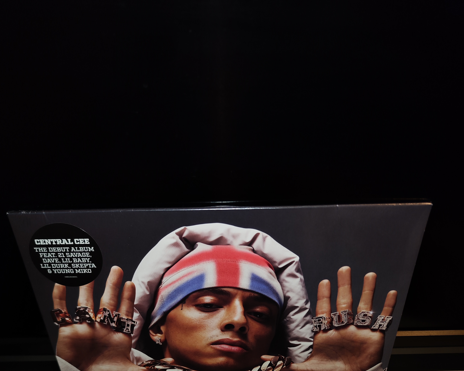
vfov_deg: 45.6
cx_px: 232
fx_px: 412
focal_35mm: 30
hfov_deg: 58.8
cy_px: 305
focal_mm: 7.01
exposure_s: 1/100
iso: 483
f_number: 1.69
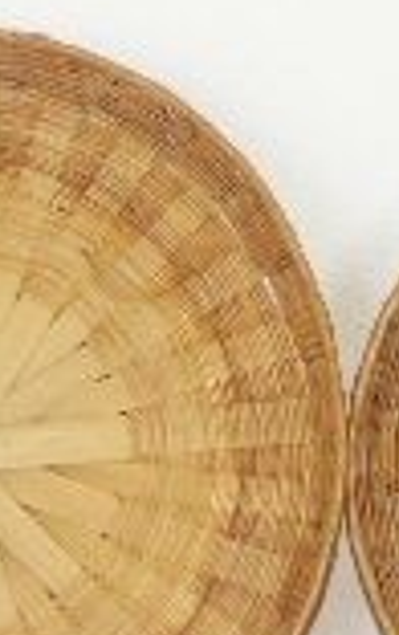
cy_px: 366
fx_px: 5044
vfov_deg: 7.2
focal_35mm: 291
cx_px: 635
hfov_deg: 4.5
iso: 64
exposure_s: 1/80
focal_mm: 16.63
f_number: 3.2
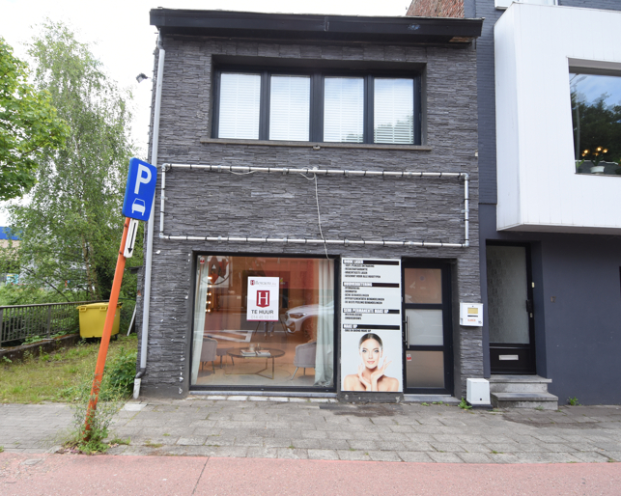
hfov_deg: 77.4
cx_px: 279
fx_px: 386
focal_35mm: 21
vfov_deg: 65.5
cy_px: 242
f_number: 7.1
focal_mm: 12
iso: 200
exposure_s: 1/125
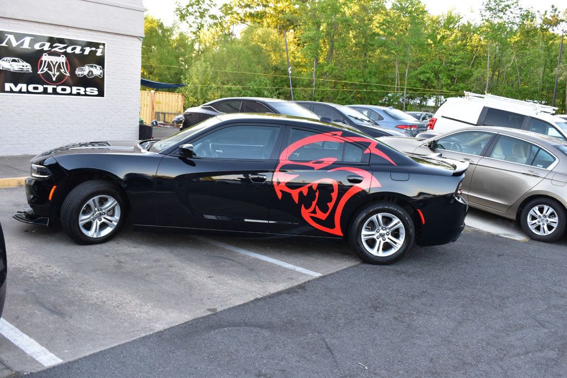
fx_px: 567
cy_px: 189
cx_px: 284
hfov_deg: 53.1
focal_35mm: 36
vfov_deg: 36.8
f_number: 7.1
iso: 400
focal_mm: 24
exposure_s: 1/40
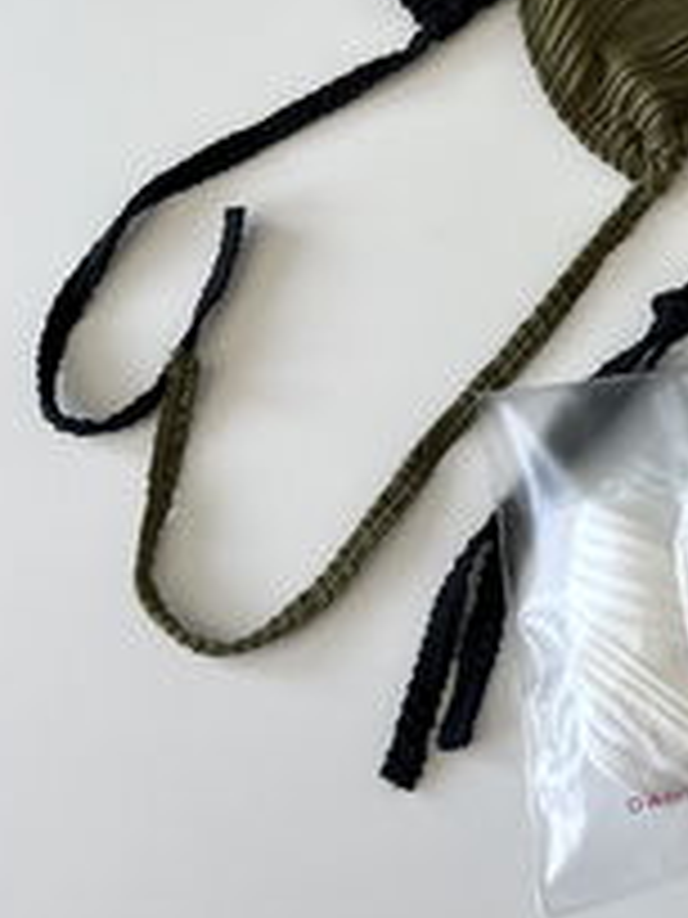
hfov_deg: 20.2
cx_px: 841
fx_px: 1802
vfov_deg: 26.8
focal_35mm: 68
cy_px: -25
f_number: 1.5
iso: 32
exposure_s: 1/145
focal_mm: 5.7
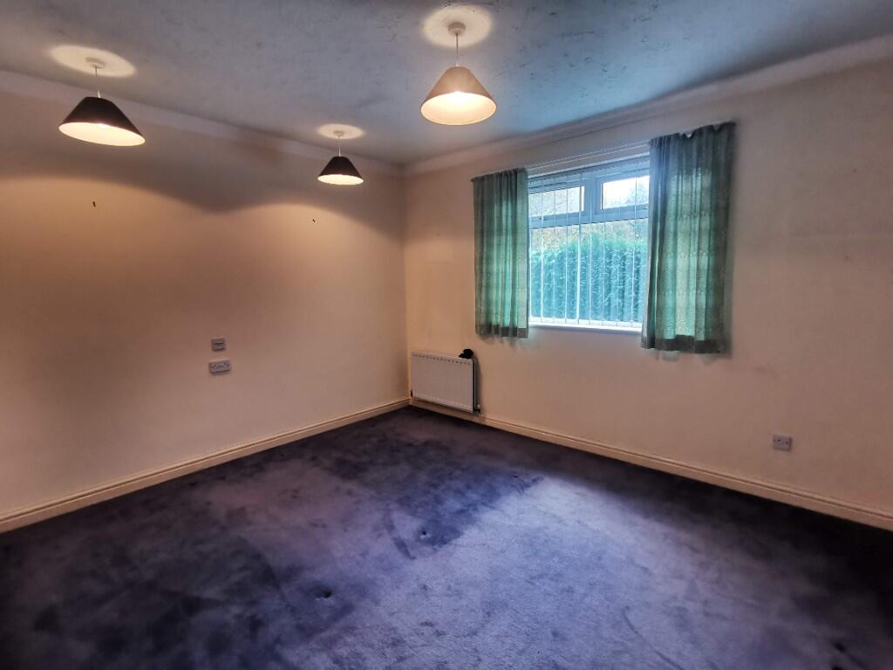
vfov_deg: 74.7
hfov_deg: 91.0
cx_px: 446
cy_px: 335
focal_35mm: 17
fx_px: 439
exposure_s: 1/50
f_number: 2.2
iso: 100
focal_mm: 2.26
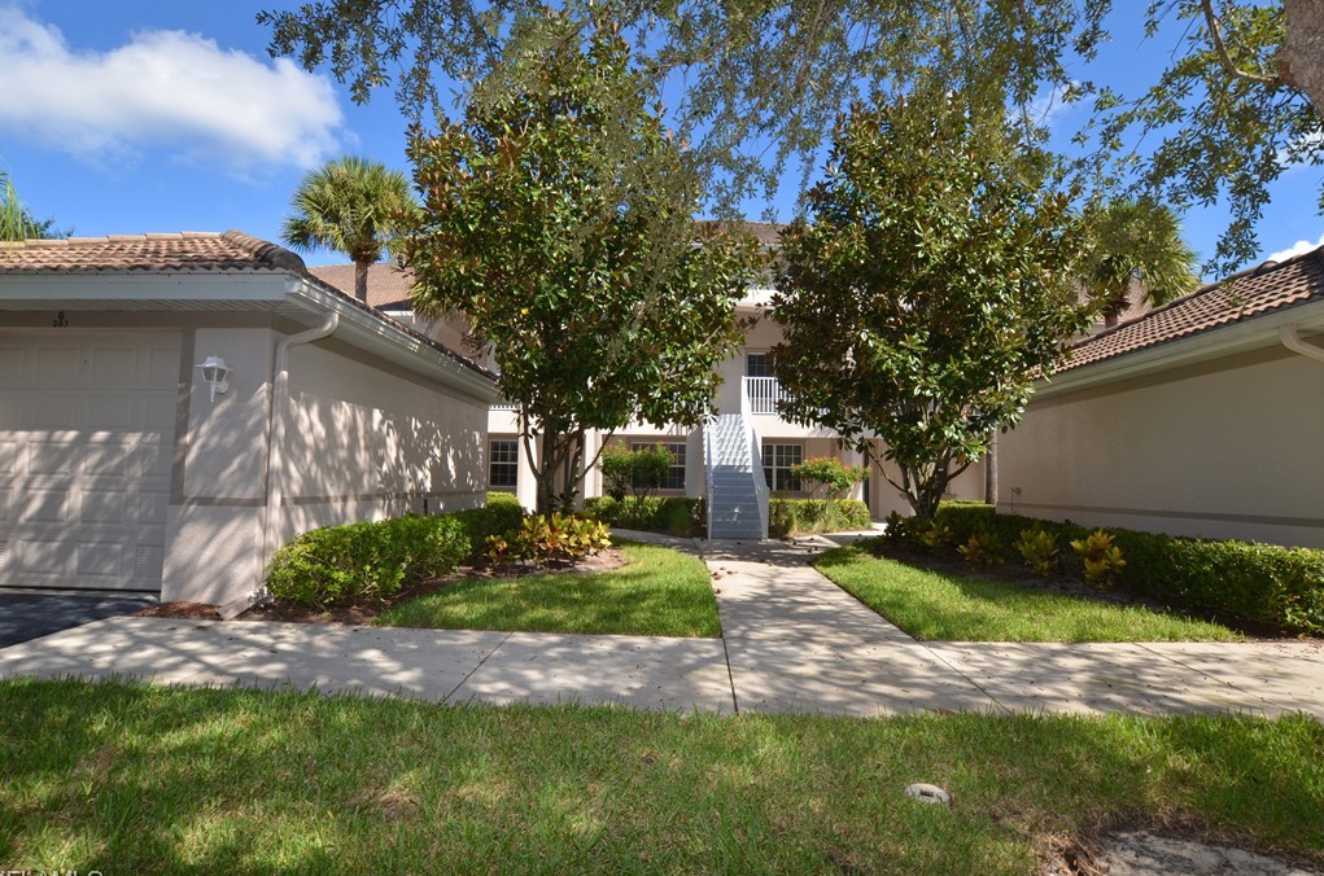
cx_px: 665
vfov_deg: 73.5
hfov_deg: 96.9
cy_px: 433
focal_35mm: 16
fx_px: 587
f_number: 10
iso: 200
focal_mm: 10
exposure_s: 1/200
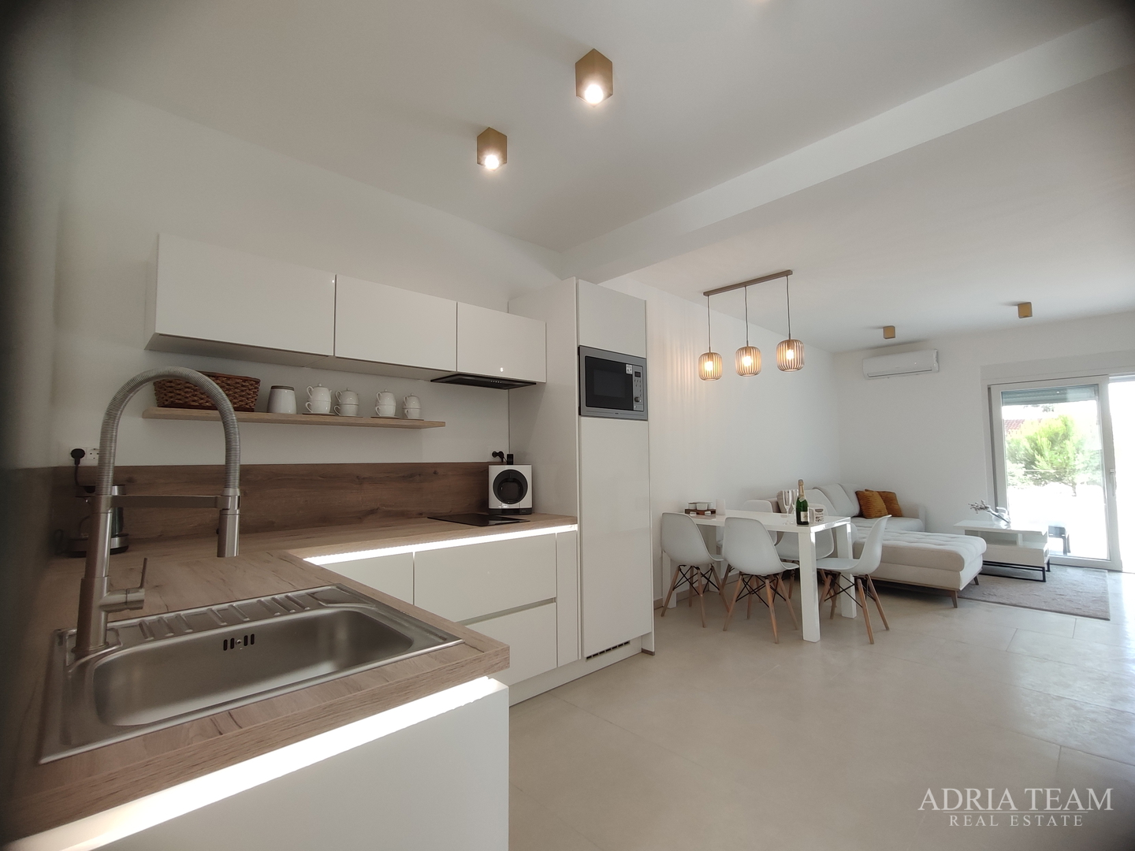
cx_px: 568
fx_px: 426
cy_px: 426
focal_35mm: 13
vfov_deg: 89.9
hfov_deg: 106.2
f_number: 2.2
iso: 87
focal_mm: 1.66
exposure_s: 1/100
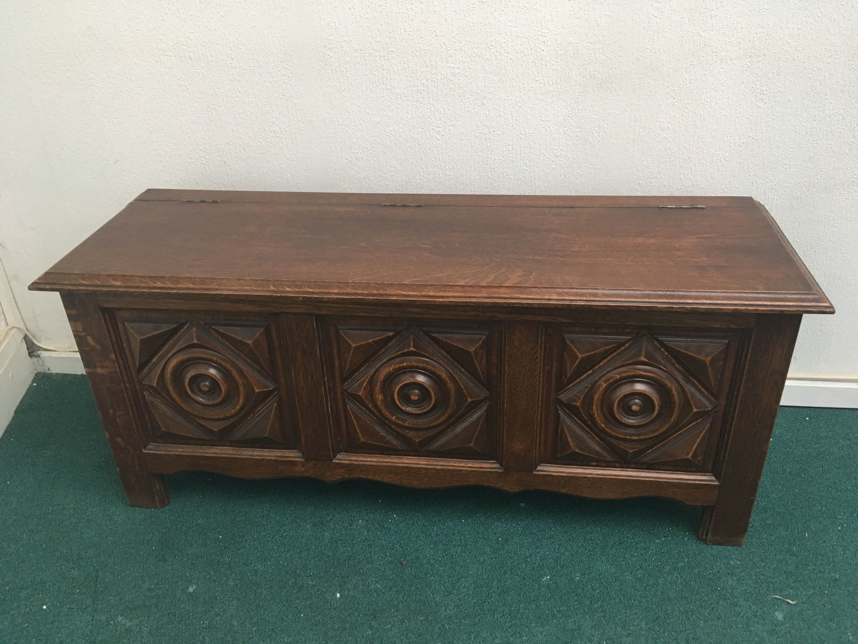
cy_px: 322
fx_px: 719
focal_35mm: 29
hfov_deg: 61.7
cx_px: 429
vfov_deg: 48.2
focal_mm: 4.15
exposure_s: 1/33
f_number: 2.2
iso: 160
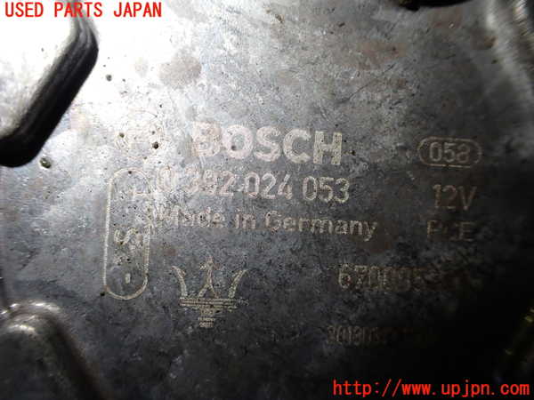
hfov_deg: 60.0
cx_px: 267
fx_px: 463
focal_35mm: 30
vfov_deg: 46.8
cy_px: 200
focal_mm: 5.4
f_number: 2.3
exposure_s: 1/125
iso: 160
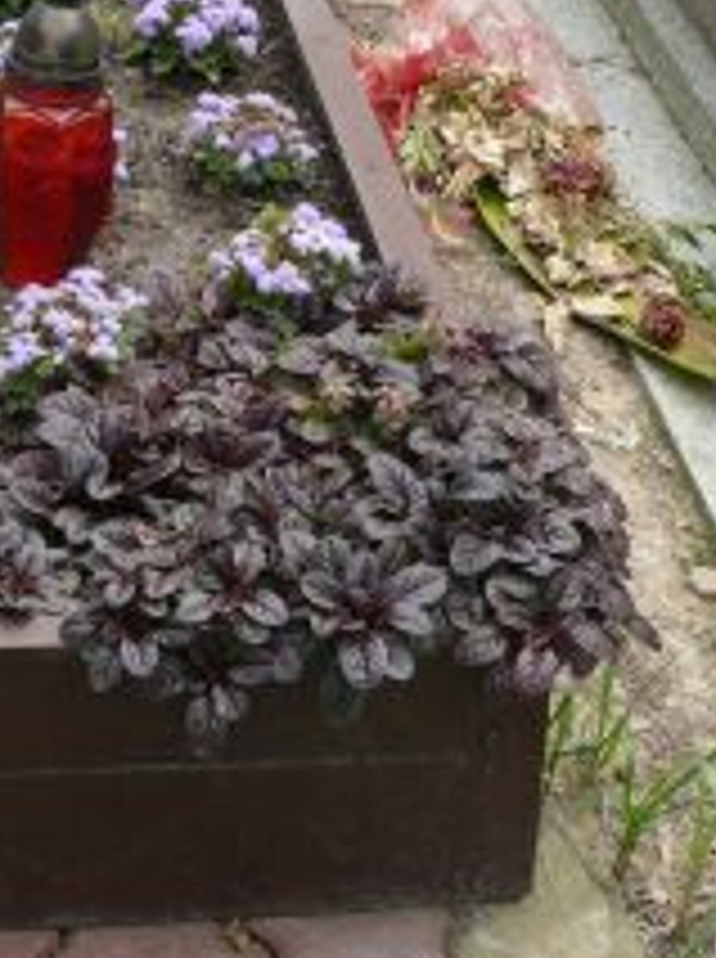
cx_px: 149
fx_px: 2185
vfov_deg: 24.7
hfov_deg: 18.4
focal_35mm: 79
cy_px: 378
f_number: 5
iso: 100
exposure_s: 1/200
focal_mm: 7.4
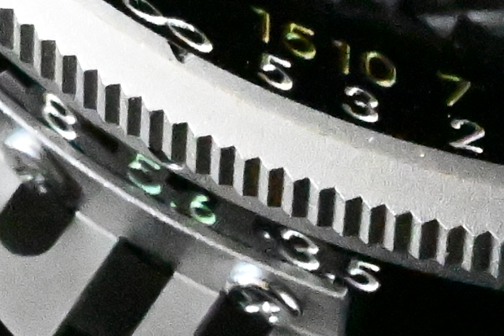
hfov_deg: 28.8
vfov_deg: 19.4
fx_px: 980
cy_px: 168
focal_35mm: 70
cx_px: 252
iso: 25600
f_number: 16
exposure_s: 1/30
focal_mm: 70
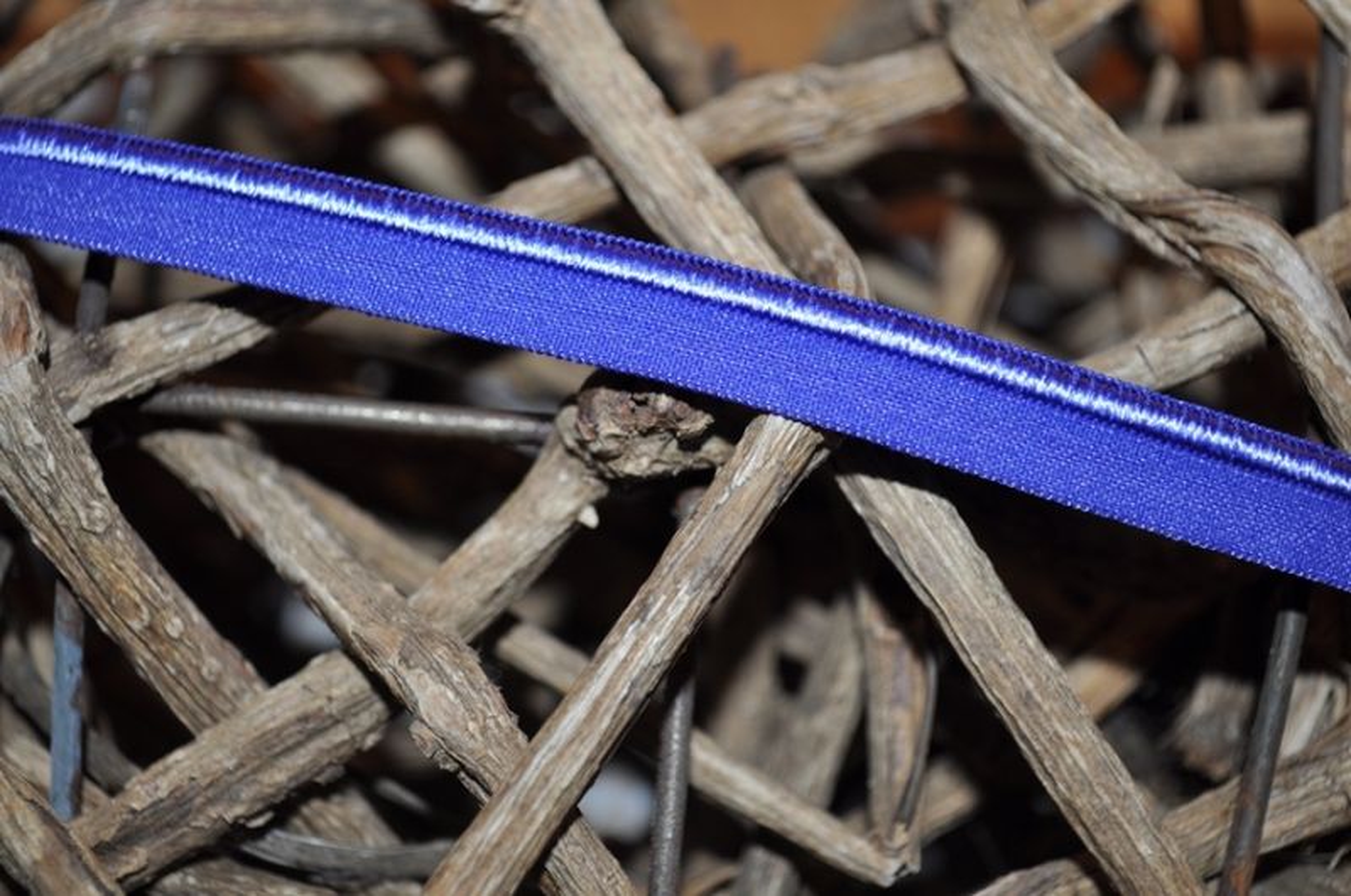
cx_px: 676
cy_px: 448
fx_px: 2136
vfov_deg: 23.7
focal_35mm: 57
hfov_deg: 35.1
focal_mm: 38
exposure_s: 1/60
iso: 200
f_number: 5
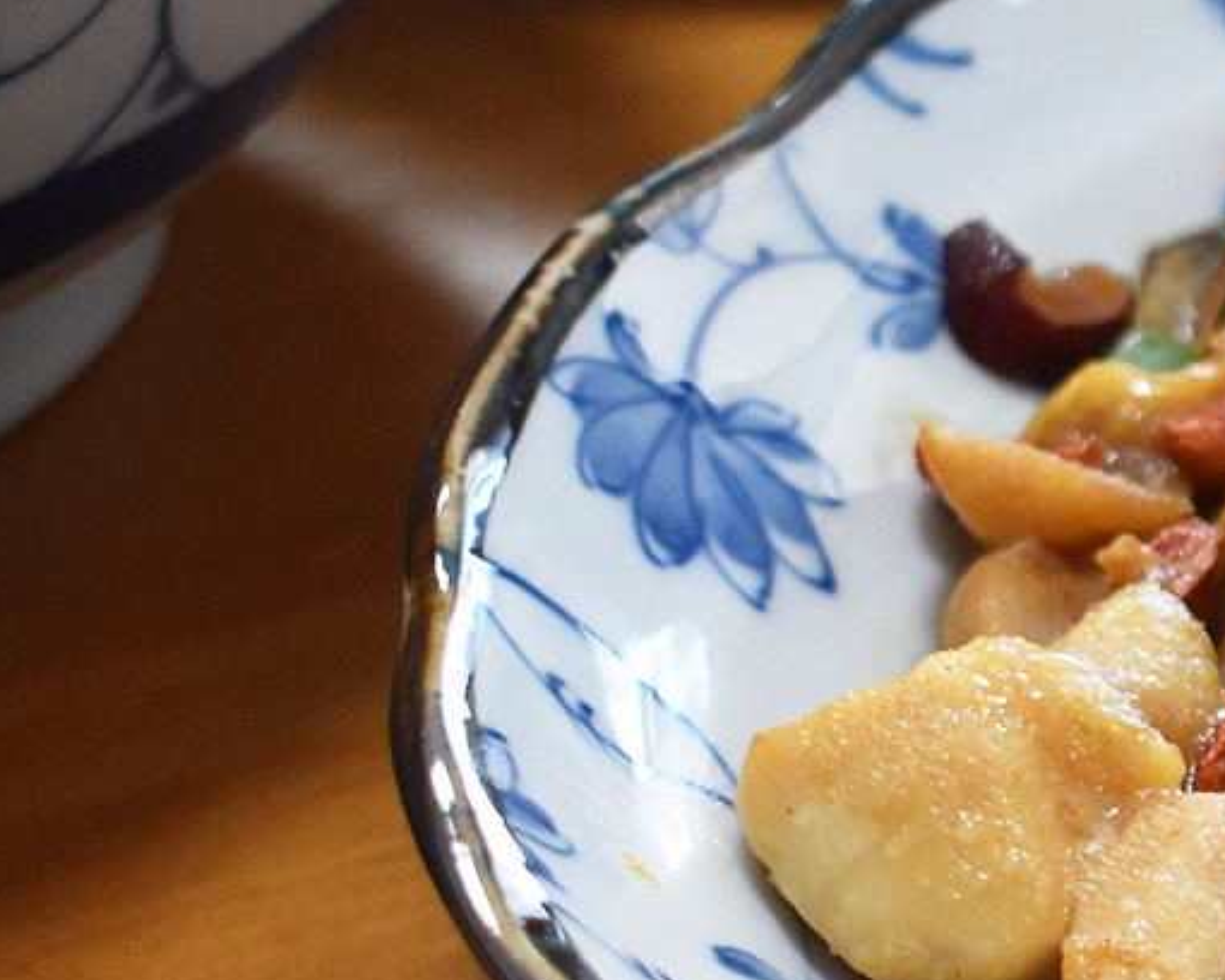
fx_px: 5402
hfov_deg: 12.1
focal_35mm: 149
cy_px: 785
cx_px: 2073
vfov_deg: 10.3
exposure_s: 1/50
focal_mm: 30
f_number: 5
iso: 1000
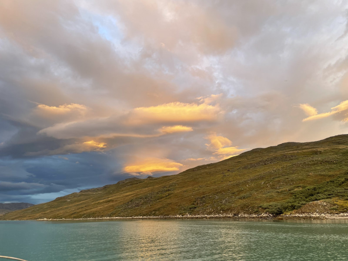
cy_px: 130
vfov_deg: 53.1
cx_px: 174
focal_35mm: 26
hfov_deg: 67.3
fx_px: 261
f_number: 1.6
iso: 32
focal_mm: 4.2
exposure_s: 1/121
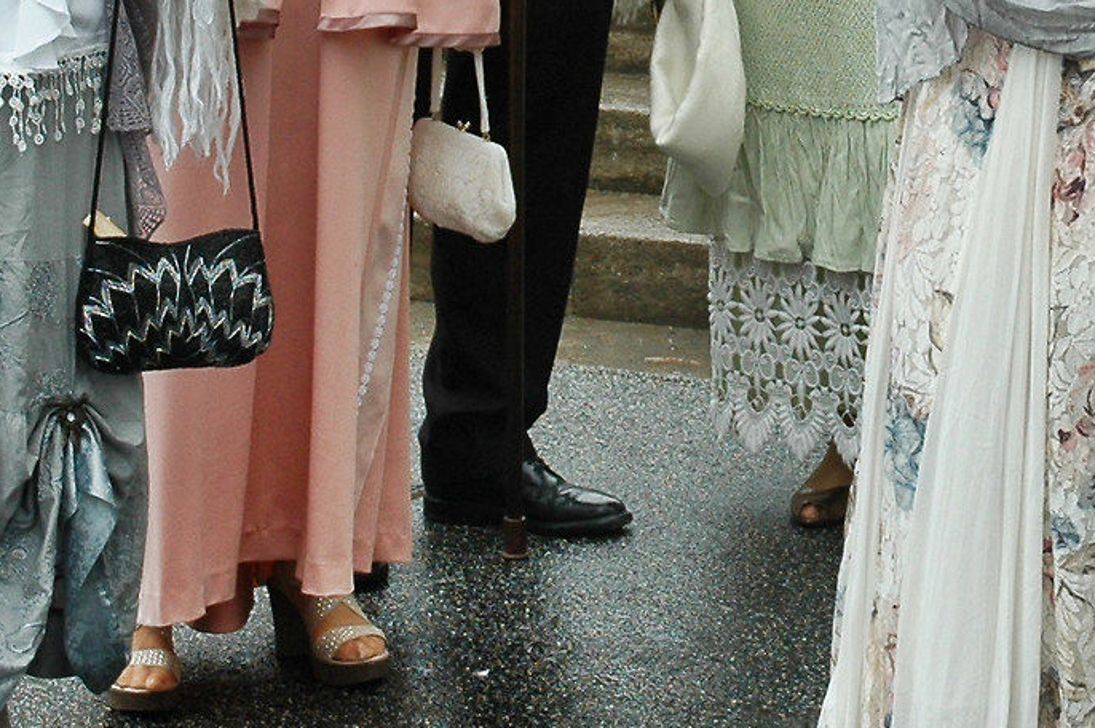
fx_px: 4945
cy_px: -98
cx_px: 694
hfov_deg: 12.6
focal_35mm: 163
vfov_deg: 8.3
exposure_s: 1/160
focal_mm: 31
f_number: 6.3
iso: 200
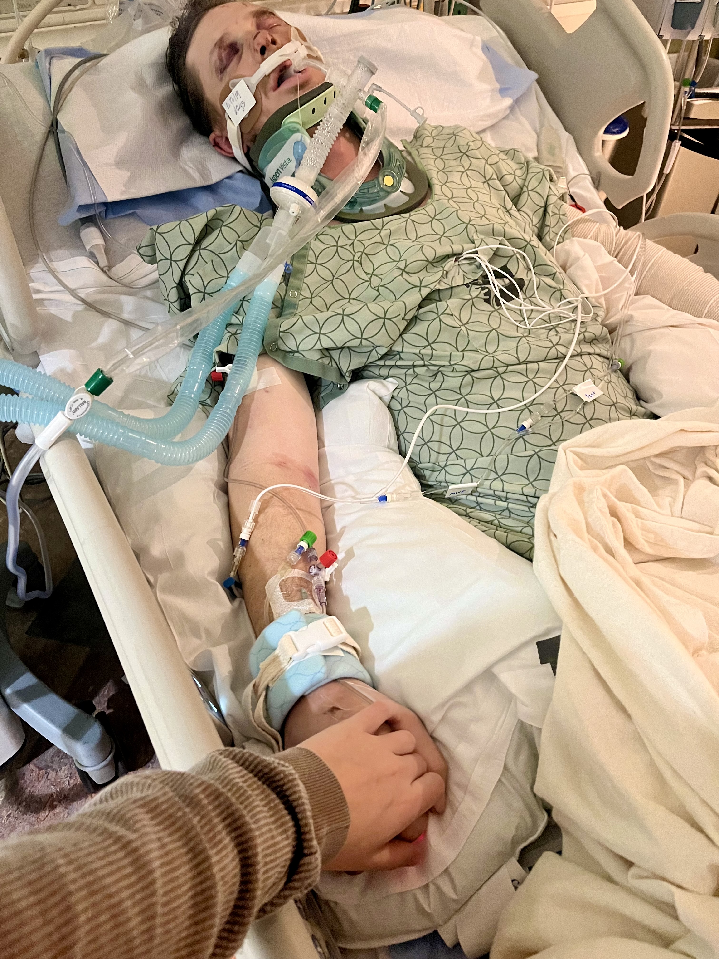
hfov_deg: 53.1
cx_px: 360
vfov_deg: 67.3
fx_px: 720
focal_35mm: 26
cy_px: 480
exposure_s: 1/30
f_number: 1.6
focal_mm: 5.1
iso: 640
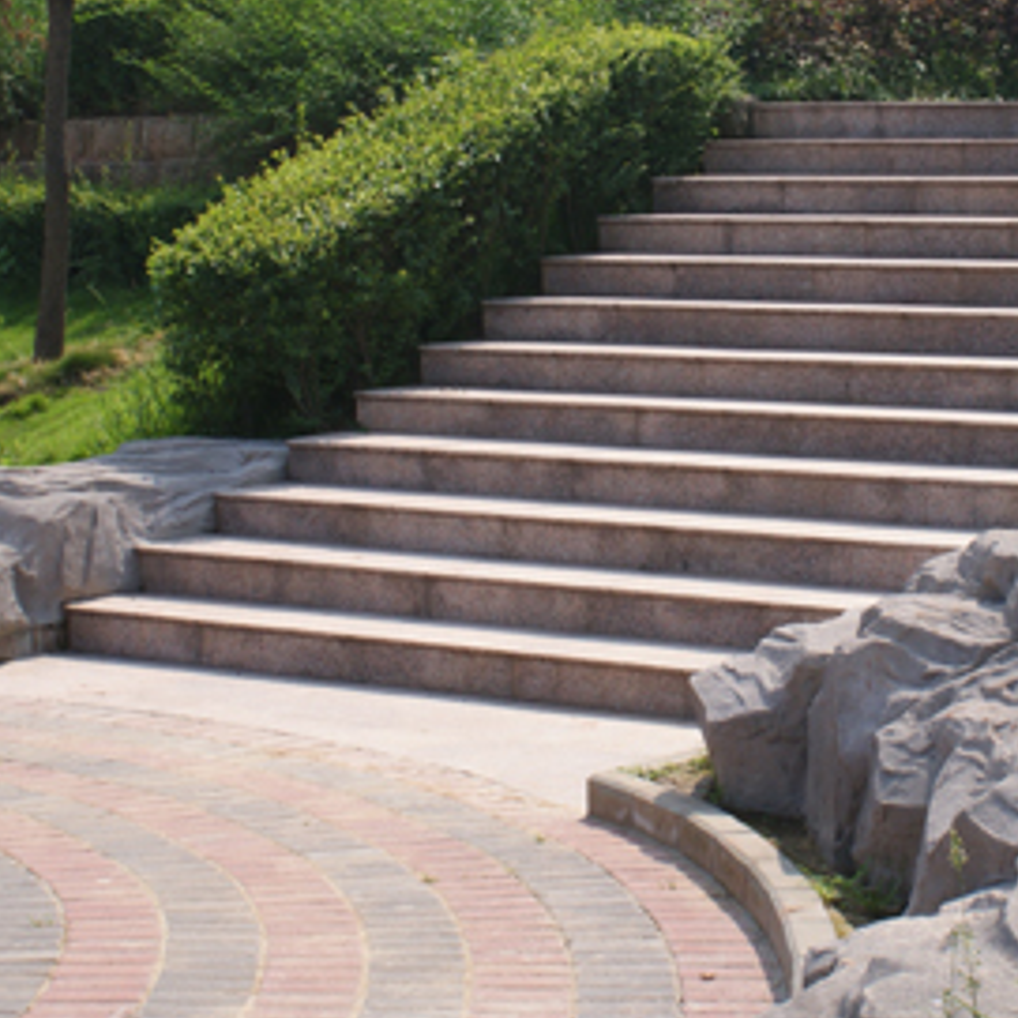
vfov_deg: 17.5
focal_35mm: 99
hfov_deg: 17.5
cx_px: 702
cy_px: 293
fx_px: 3292
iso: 100
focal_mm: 35
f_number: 11
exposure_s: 1/125
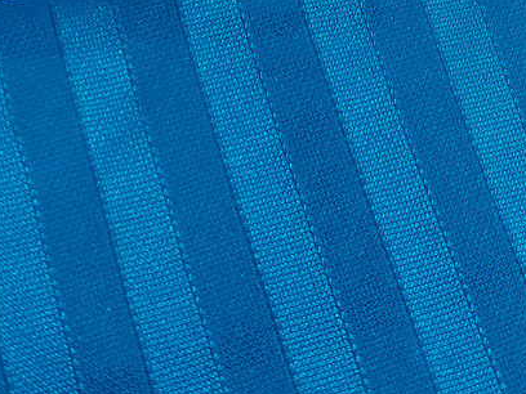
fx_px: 1565
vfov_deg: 13.9
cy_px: -86
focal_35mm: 103
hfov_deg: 19.0
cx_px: 169
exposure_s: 1/50
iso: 125
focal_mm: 5.58
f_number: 1.8
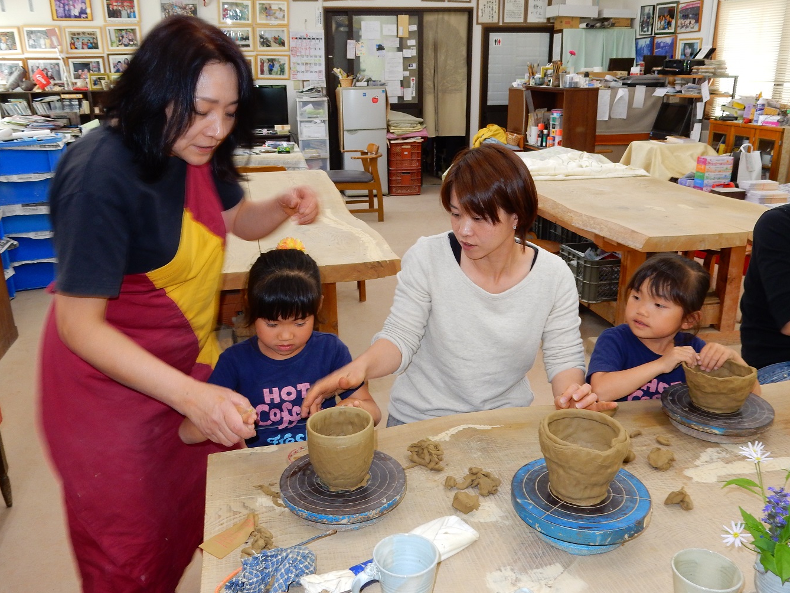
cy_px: 295
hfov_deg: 58.3
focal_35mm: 31
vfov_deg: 45.5
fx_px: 708
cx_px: 388
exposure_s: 1/30
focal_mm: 5.4
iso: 160
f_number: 4
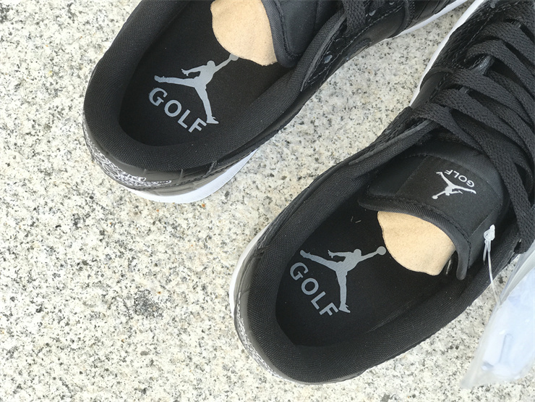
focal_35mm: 57
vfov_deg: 25.7
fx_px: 881
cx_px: 268
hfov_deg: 33.8
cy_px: 201
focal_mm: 6.6
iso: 20
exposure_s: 1/108
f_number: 2.8
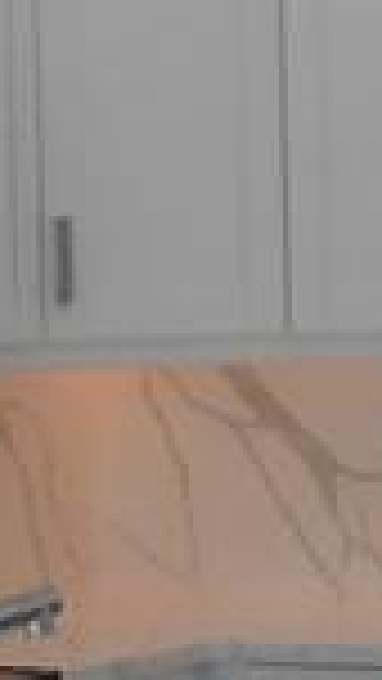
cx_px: 661
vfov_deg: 11.2
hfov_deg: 6.2
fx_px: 3455
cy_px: 212
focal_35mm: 192
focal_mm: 4.6
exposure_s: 1/60
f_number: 3.5
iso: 80
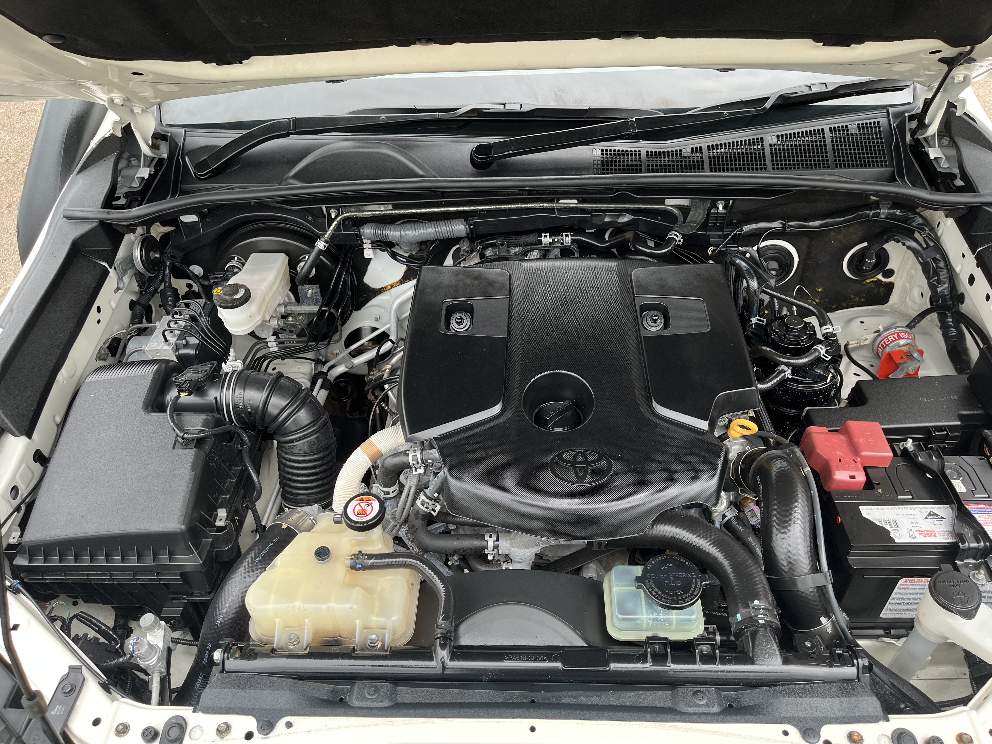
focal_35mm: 26
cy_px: 372
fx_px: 745
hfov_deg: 67.3
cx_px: 496
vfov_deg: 53.1
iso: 50
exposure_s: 1/263
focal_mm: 5.1
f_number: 1.6
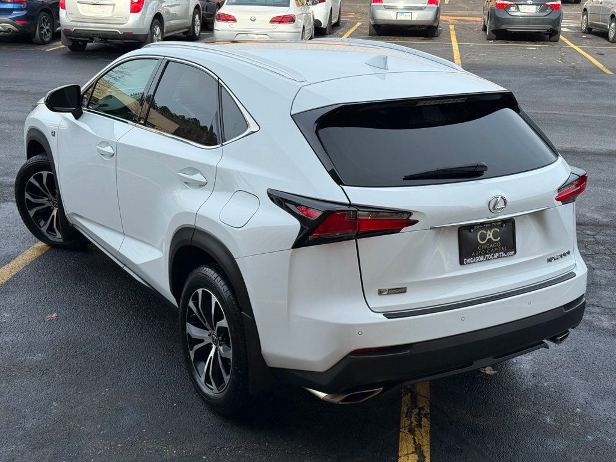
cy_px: 231
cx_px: 308
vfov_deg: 30.3
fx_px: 854
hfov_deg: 39.7
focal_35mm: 48
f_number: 1.78
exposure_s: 1/2146
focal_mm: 6.76
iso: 64
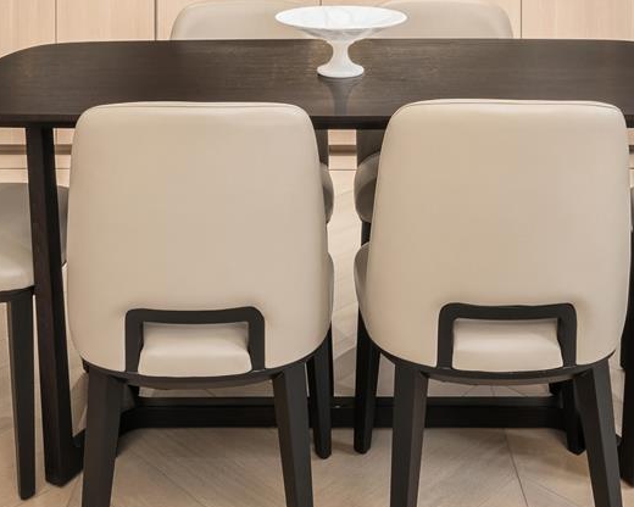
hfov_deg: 35.9
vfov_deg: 25.4
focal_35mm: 52
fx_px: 976
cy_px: -138
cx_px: 265
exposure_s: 1
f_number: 16
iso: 500
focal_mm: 15
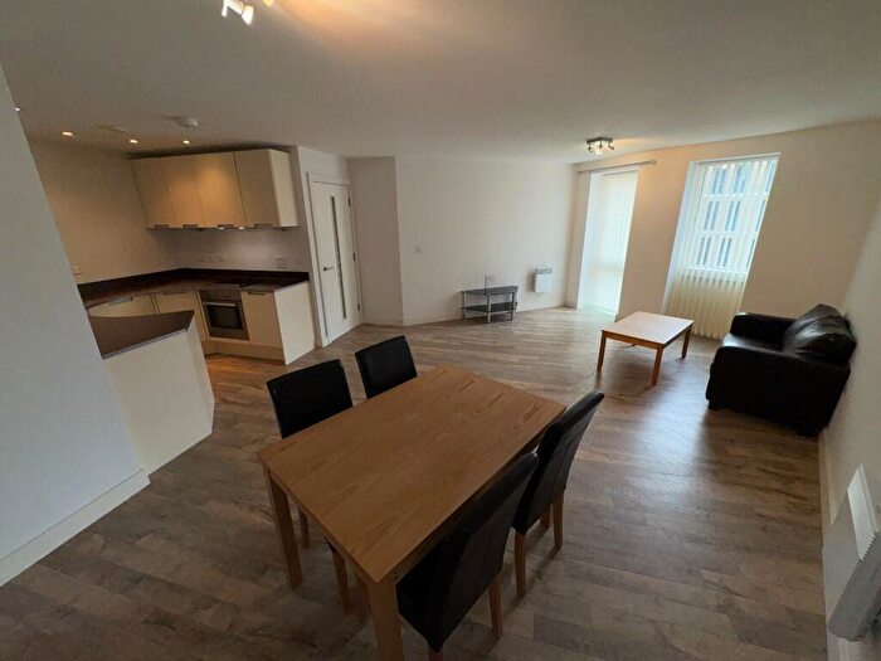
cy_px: 330
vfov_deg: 85.7
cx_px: 440
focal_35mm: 14
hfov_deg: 102.1
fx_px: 356
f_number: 2.2
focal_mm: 2.22
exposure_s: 1/141
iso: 32
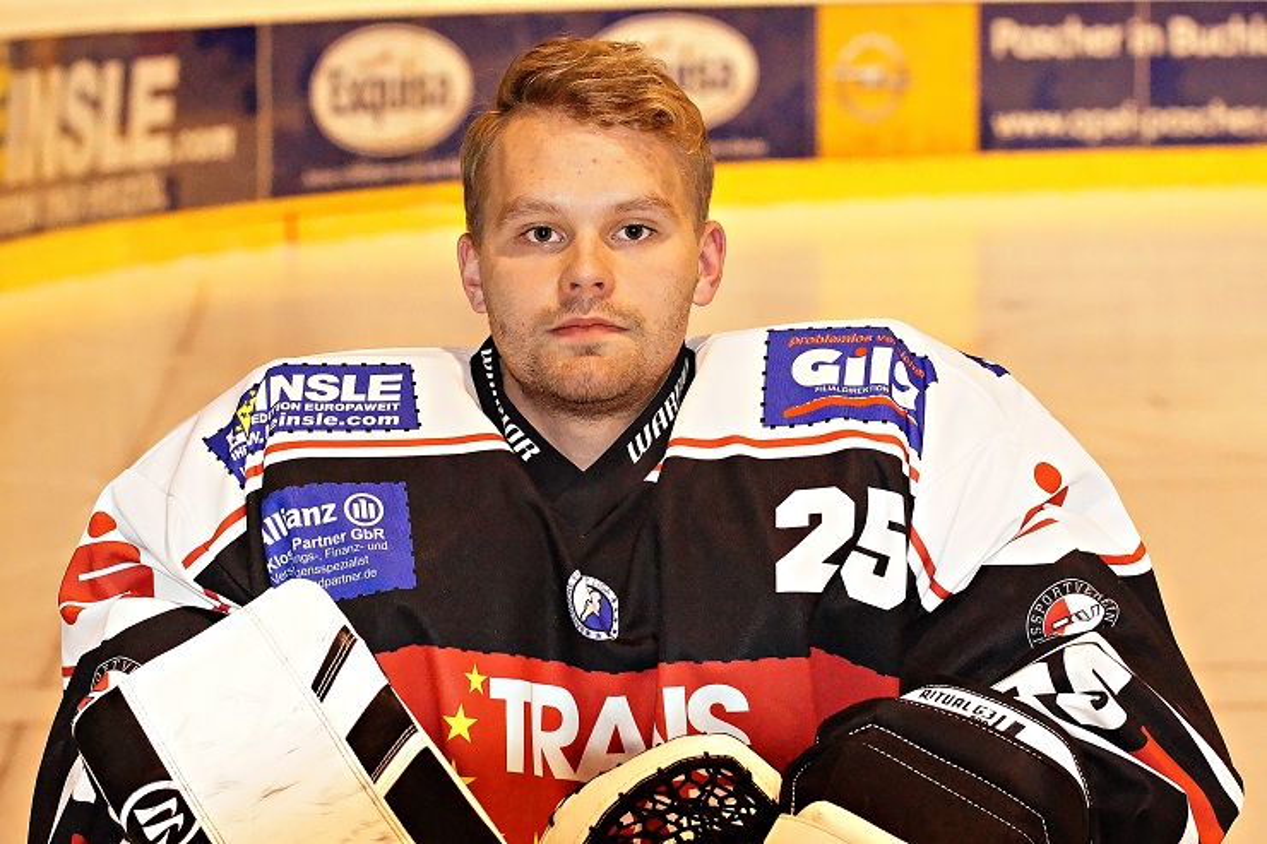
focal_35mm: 105
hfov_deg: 19.5
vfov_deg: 13.0
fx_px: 3694
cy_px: 422
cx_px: 634
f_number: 5
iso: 6400
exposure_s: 1/160
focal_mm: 70
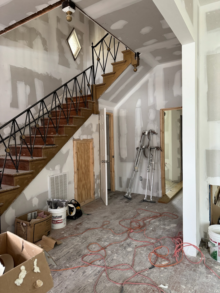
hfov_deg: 56.8
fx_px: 203
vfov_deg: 71.6
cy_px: 146
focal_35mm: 24
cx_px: 110
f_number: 1.78
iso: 250
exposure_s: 1/60
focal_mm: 6.86
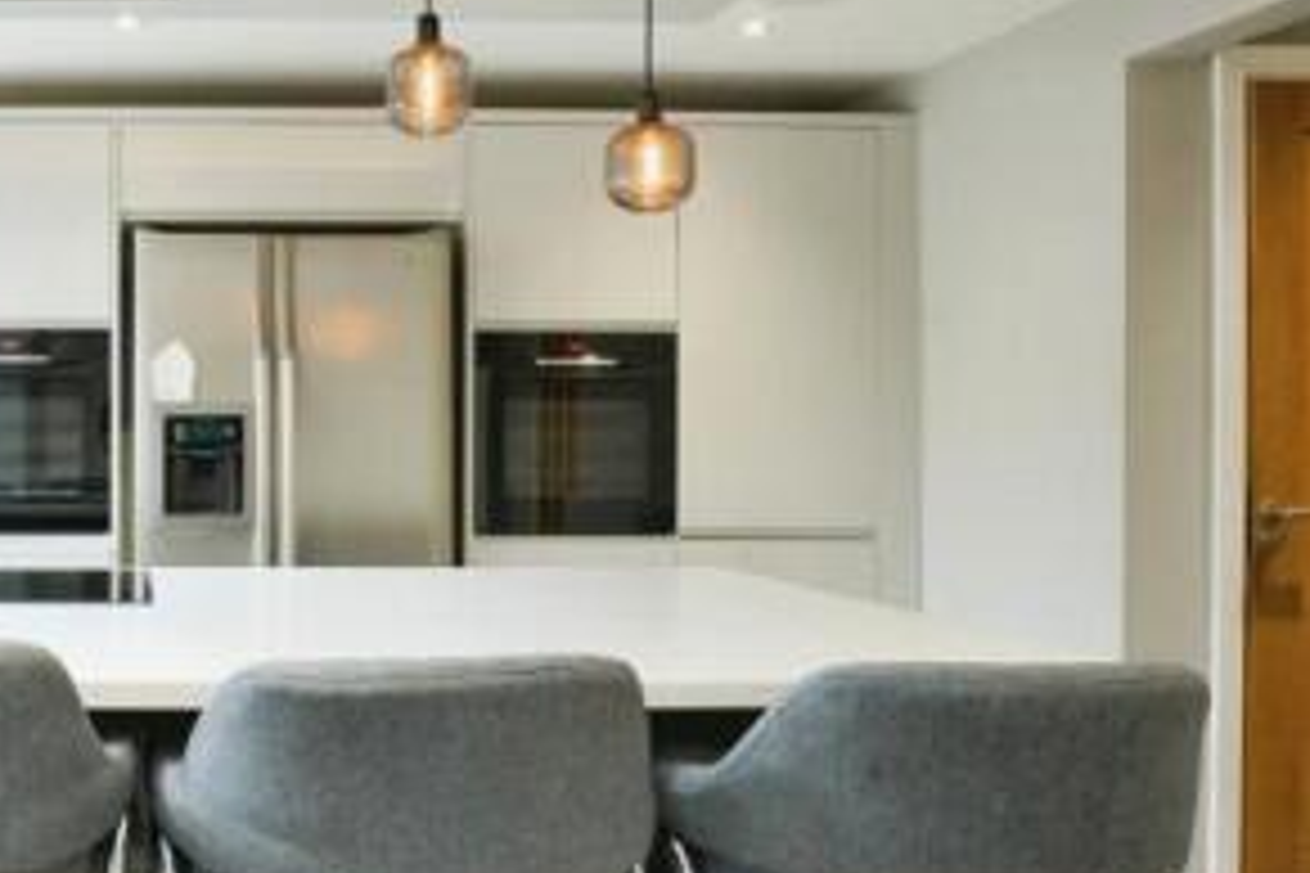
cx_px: 137
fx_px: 1310
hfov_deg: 47.8
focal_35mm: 36
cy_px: 479
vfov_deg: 36.8
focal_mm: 16
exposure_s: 1/15
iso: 2000
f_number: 14
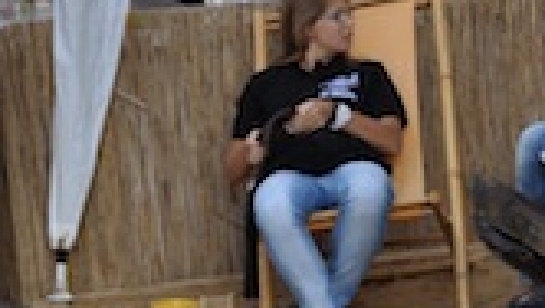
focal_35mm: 151
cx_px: 552
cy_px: 52
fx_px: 2186
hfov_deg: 14.0
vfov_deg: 8.1
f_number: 7.1
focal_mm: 32
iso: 200
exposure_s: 1/200
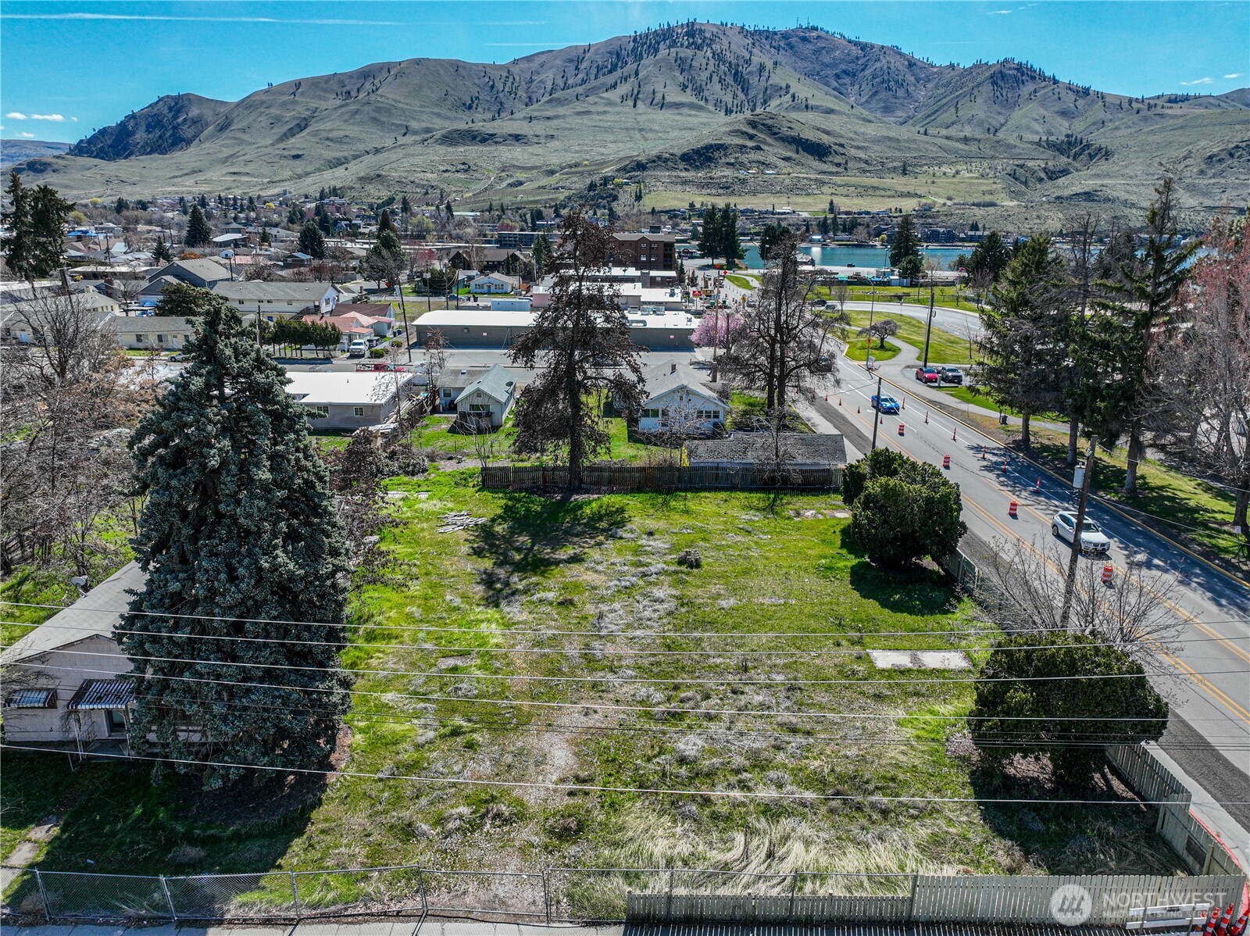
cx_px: 625
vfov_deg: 56.8
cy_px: 468
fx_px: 866
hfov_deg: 71.6
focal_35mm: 24
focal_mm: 12.29
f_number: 2.8
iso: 200
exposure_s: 1/2000
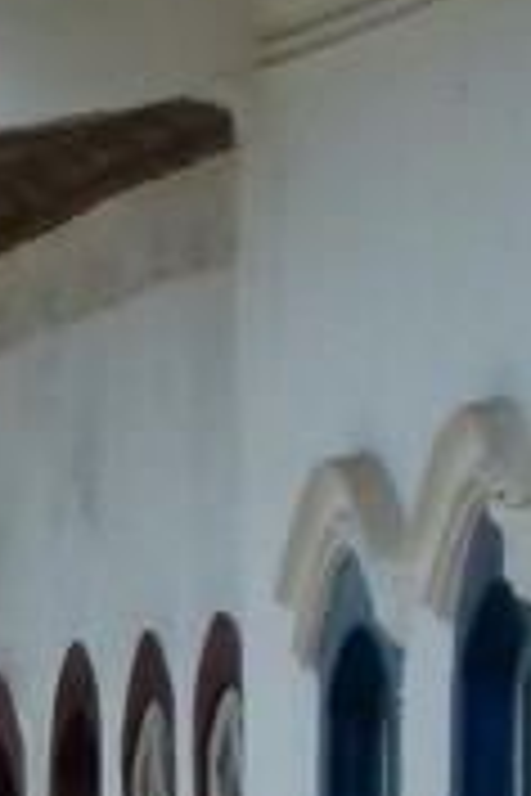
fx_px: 24977
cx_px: -1224
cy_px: 1055
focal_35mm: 1129
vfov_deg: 1.8
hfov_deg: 1.2
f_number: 4
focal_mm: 25.3
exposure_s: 1/800
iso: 100
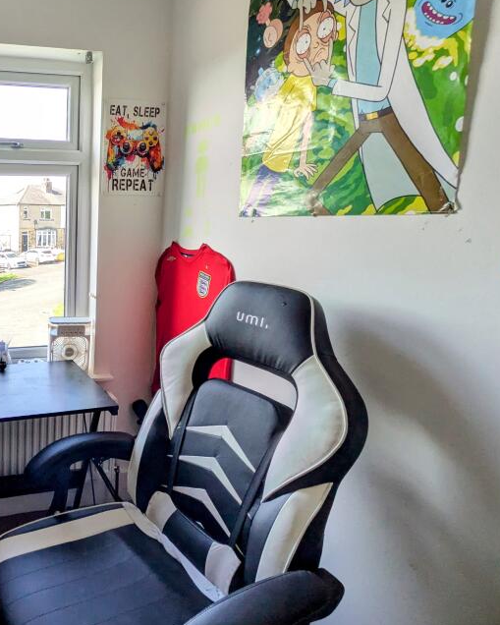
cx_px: 24
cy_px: 269
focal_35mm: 22
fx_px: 407
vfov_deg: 74.6
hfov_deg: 52.8
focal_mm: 1.83
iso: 45
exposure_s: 1/150
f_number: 2.2
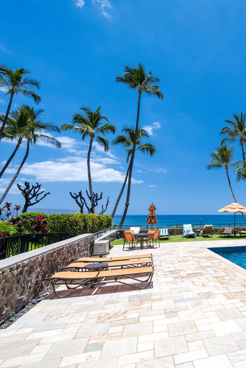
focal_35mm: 22
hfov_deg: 48.7
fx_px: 226
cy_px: 182
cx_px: 237
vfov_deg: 78.6
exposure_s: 1/2500
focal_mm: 14
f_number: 5
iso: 800
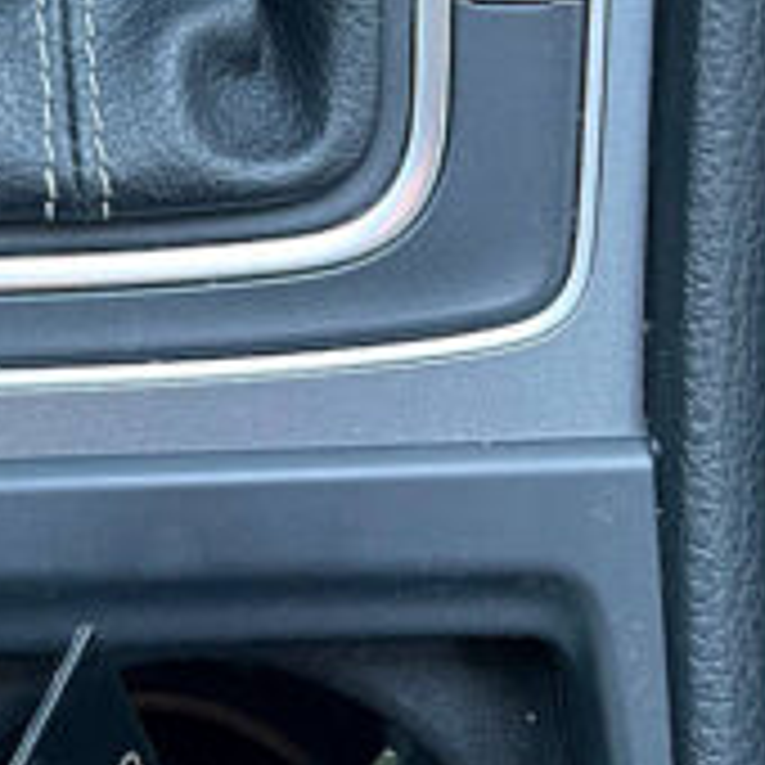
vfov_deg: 17.1
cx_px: -88
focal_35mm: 85
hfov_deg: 19.5
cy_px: -576
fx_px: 2125
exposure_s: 1/60
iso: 320
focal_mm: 4.2
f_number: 1.6
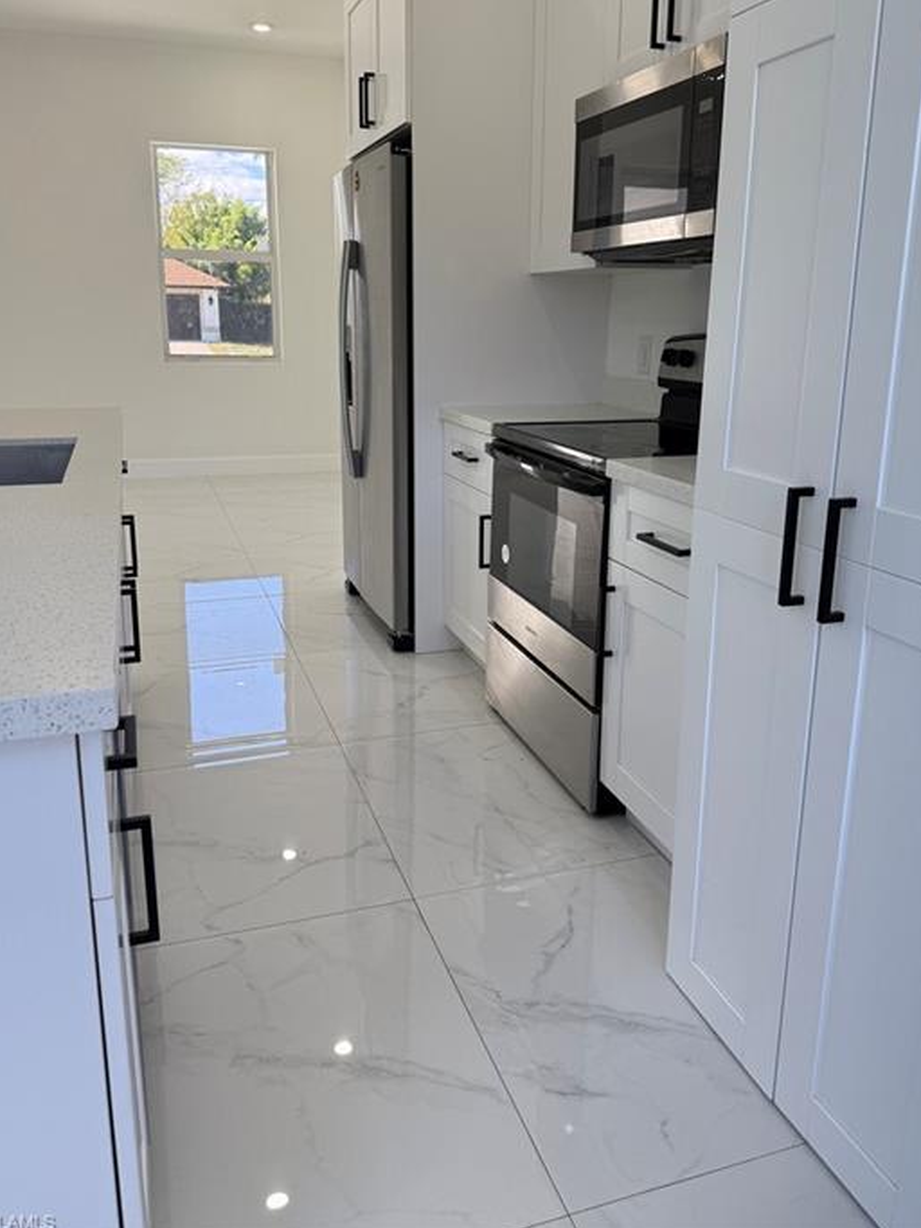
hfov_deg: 51.3
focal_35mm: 27
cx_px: 473
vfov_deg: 65.1
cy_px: 545
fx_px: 958
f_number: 1.78
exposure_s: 1/464
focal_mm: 6.76
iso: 100
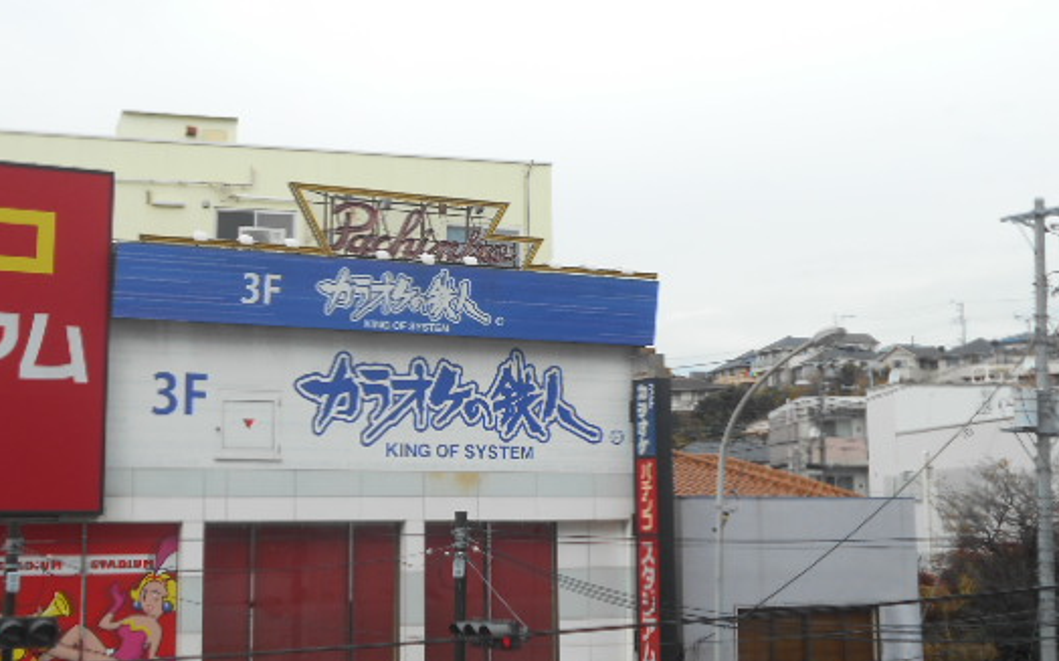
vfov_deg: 22.7
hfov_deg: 35.7
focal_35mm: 57
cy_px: 271
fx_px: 1644
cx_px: 479
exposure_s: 1/250
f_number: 4.2
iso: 80
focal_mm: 7.7
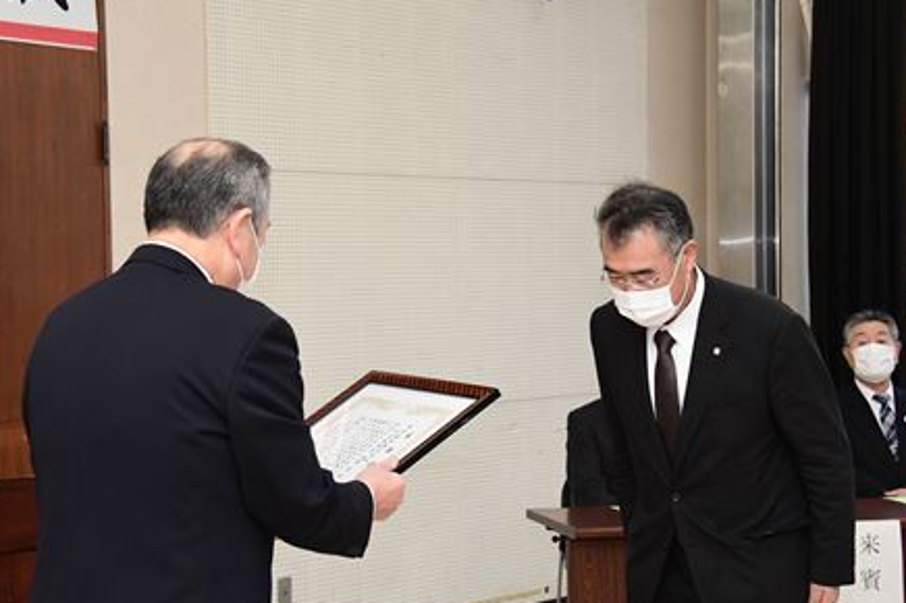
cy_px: 315
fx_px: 2163
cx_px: 488
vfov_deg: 15.9
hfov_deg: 23.7
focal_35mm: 86
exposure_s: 1/250
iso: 3200
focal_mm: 50
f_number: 8
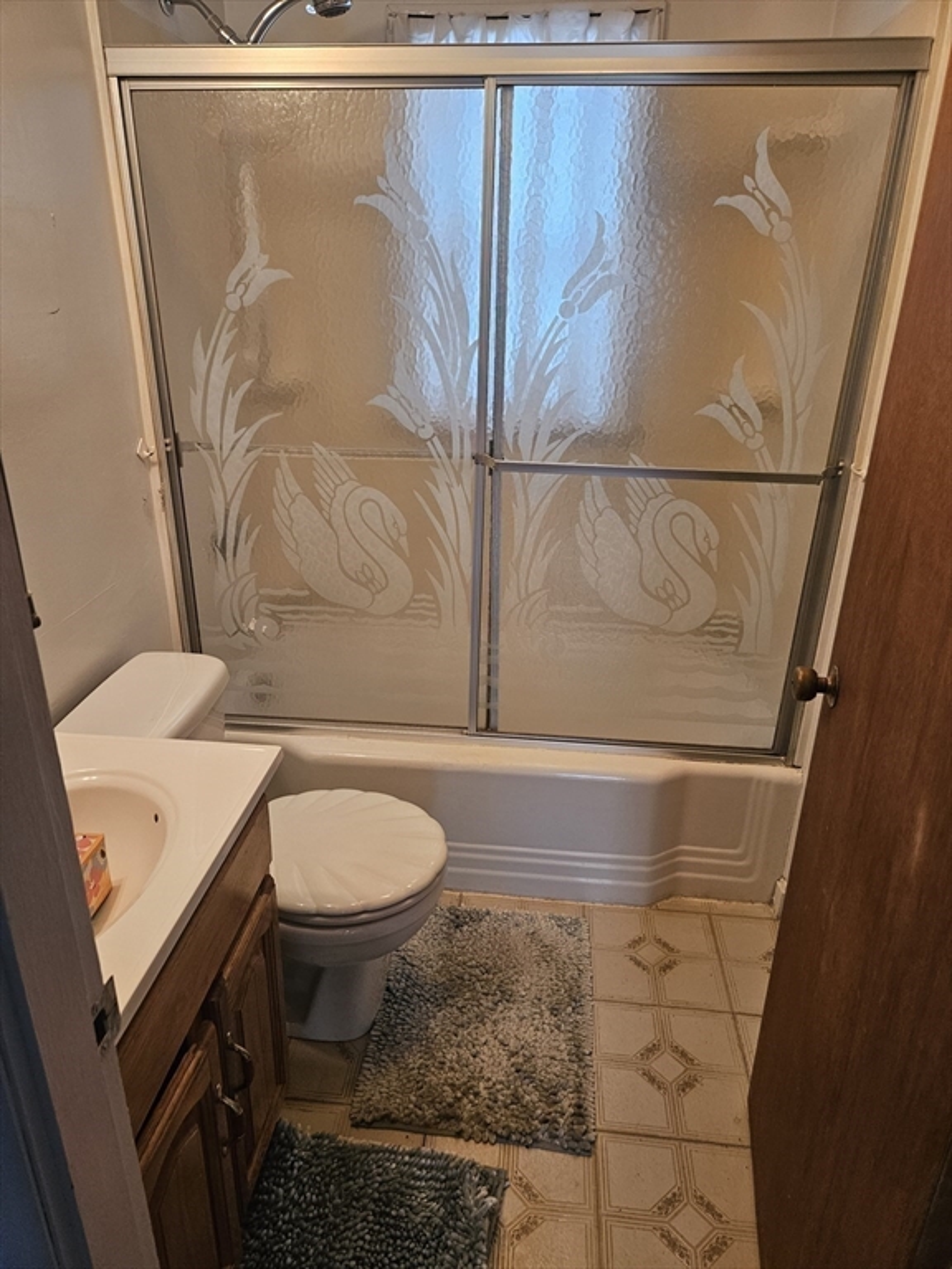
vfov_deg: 73.9
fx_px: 843
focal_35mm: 23
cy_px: 634
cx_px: 476
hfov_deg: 58.9
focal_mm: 5.4
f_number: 1.8
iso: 400
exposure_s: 1/120
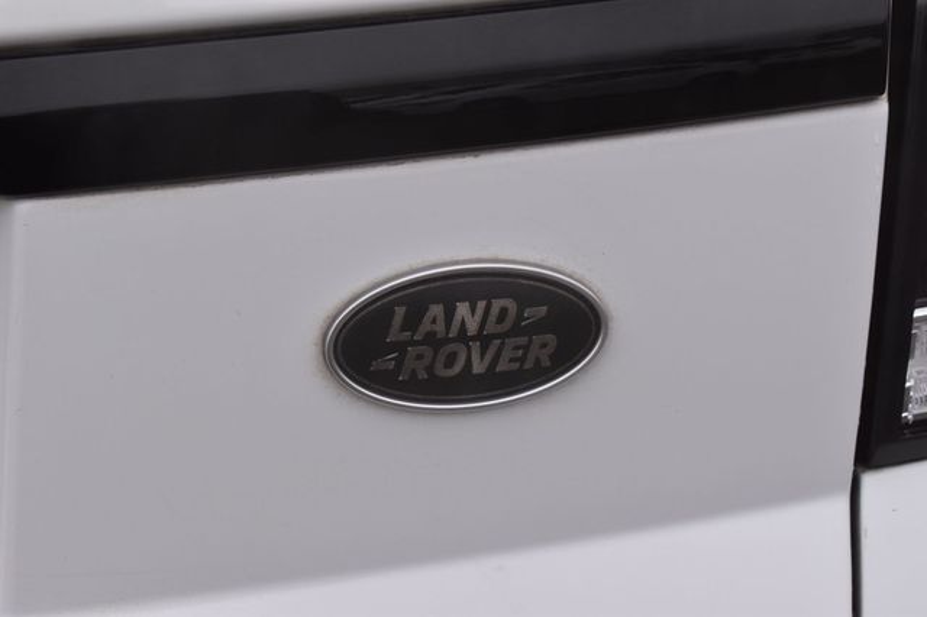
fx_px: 2007
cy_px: 308
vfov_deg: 17.5
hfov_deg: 26.0
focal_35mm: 78
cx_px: 464
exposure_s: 1/125
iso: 400
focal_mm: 52
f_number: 9
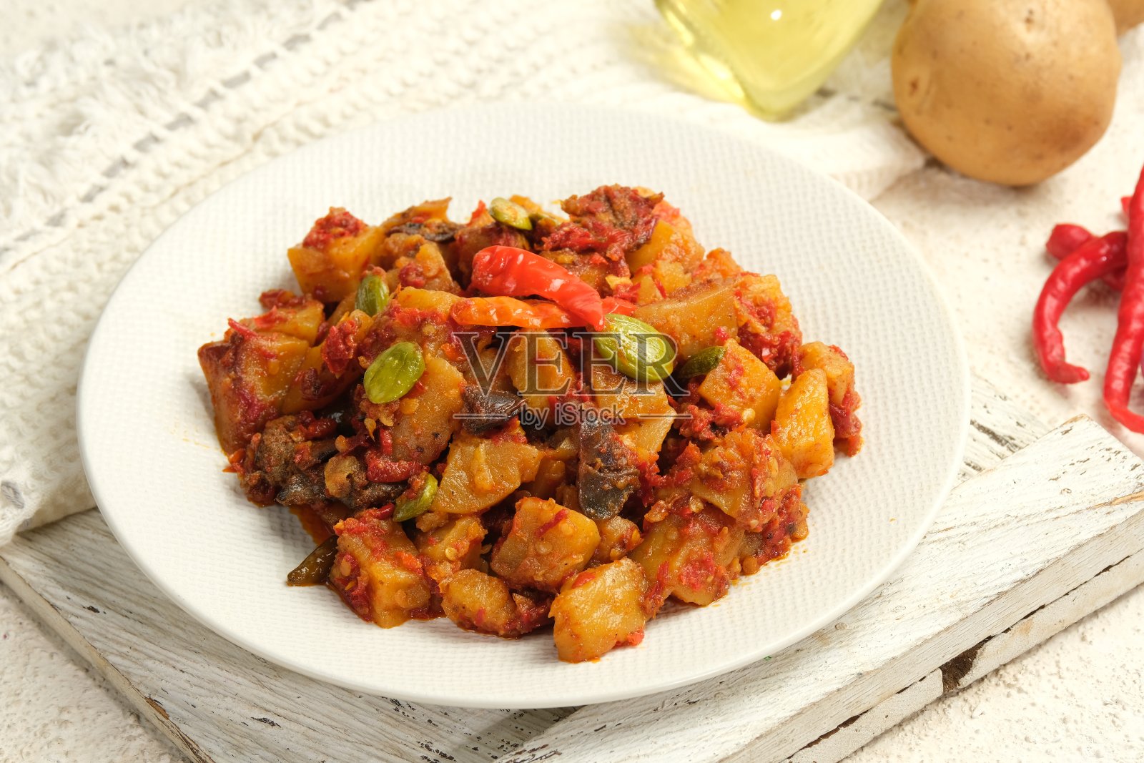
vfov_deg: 8.3
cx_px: 572
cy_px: 382
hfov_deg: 12.5
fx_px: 5243
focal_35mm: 165
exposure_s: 1/100
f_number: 8
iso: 200
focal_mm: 110.3
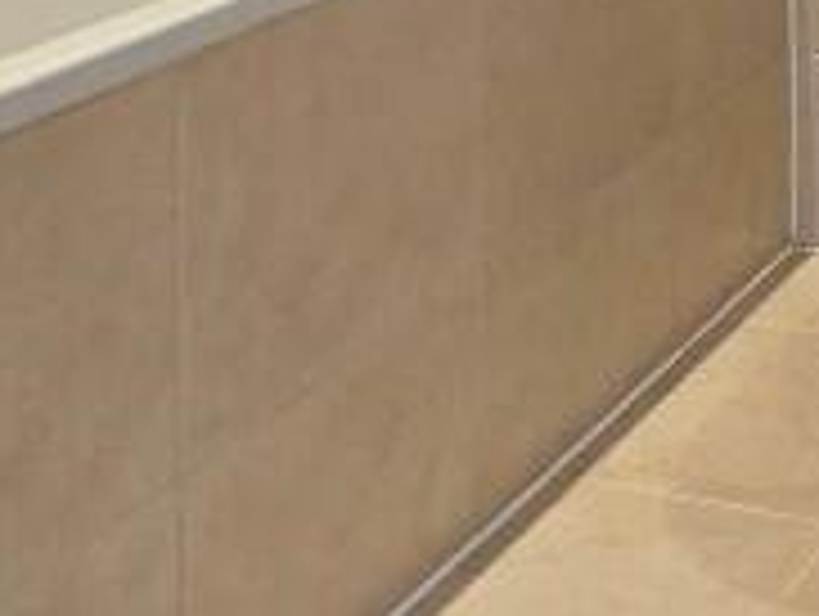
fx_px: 1729
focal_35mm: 73
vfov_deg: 16.5
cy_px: -531
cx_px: 1138
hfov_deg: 22.9
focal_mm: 2.2
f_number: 2.2
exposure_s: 1/50
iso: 200
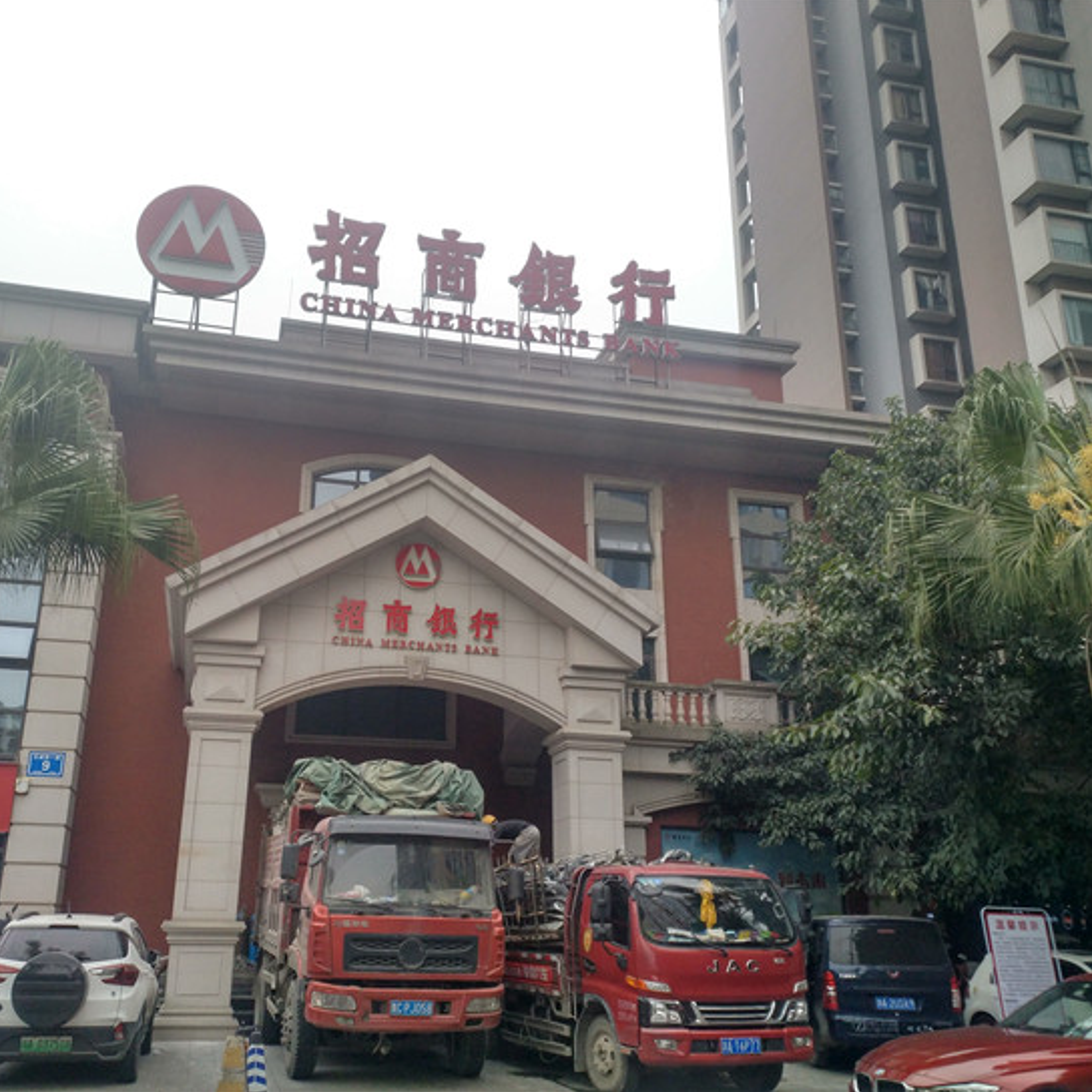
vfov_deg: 51.1
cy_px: 545
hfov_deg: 50.9
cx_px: 454
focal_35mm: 32
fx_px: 1142
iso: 100
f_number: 2.2
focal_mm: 4.73
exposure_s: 1/142
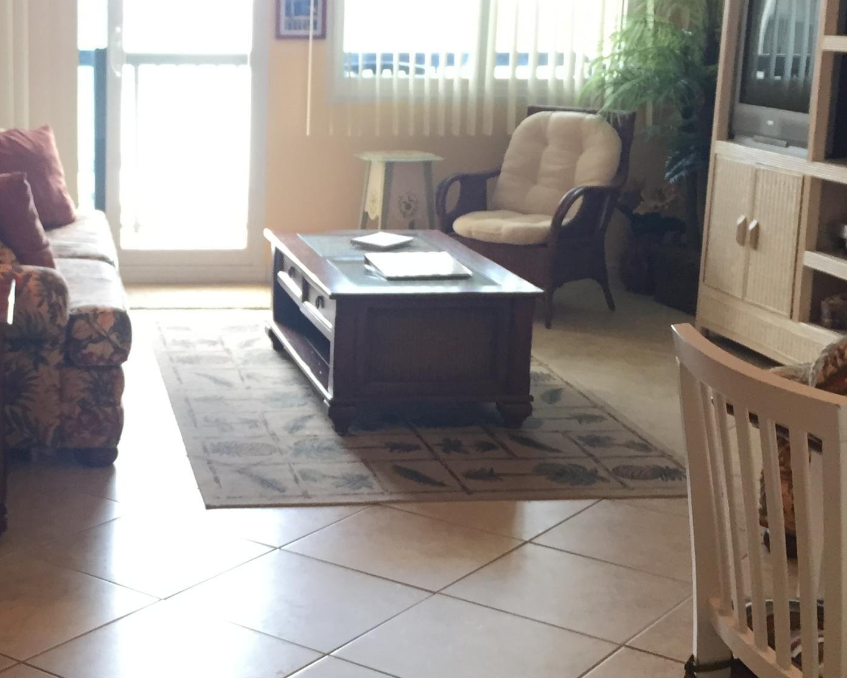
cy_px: 326
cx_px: 182
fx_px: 1529
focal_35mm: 61
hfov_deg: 30.3
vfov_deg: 25.0
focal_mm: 4.15
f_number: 2.2
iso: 32
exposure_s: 1/30
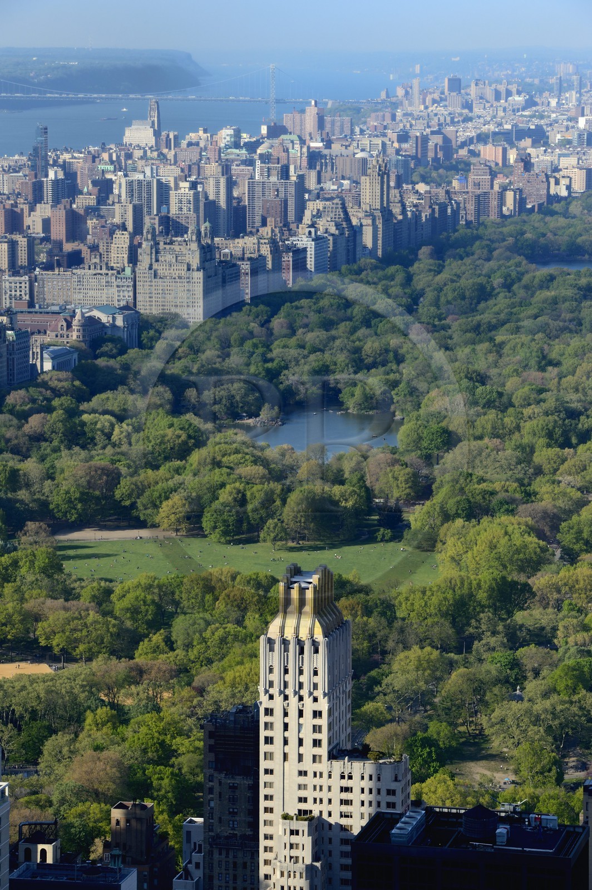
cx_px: 296
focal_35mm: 125
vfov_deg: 16.4
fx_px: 3088
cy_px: 445
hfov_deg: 10.9
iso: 400
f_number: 10
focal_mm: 125
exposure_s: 1/320
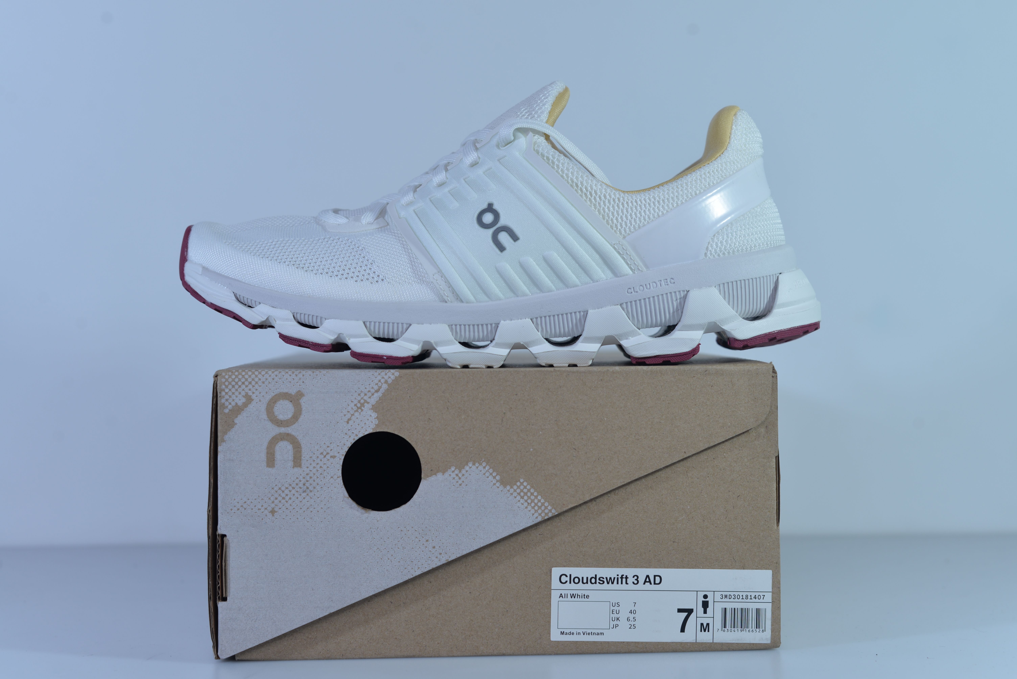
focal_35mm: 50
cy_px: 340
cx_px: 508
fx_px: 1413
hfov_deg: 39.6
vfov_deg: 27.0
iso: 100
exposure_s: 1/320
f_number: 5.6
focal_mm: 50
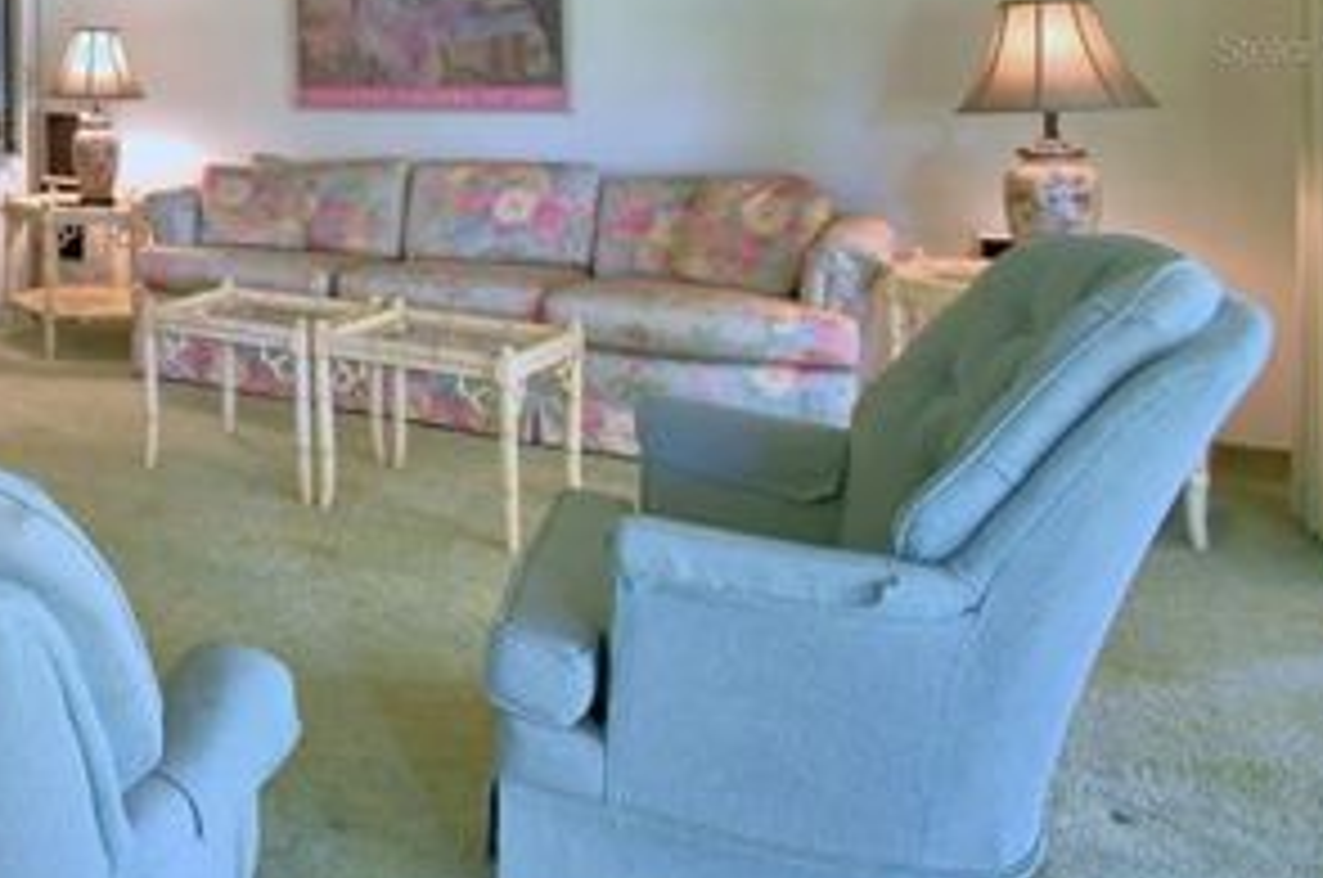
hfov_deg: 40.7
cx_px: -191
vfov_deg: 34.2
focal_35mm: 36
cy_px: 47
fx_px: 1321
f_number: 4.5
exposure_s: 1/40
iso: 400
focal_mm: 10
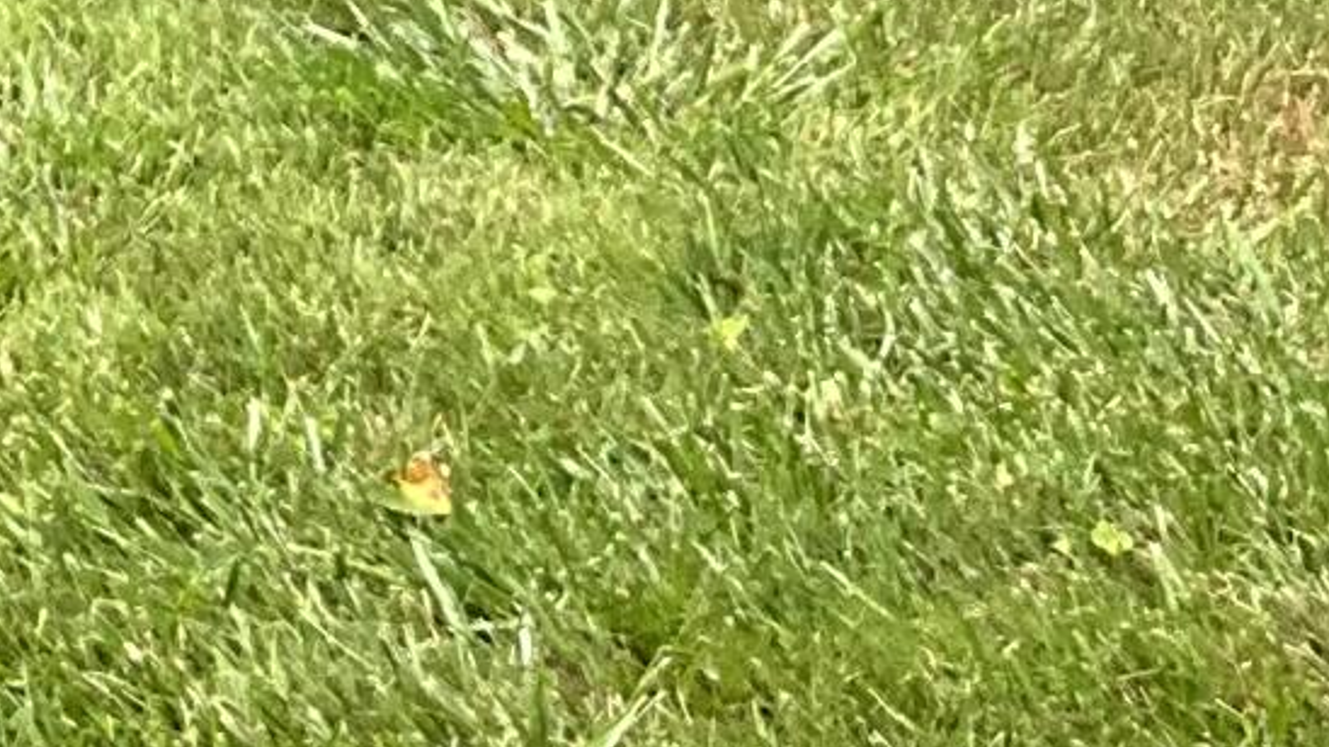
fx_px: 6095
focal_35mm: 173
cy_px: -1283
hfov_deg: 10.7
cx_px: -1809
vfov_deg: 6.5
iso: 25
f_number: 1.8
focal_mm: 3
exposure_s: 1/469
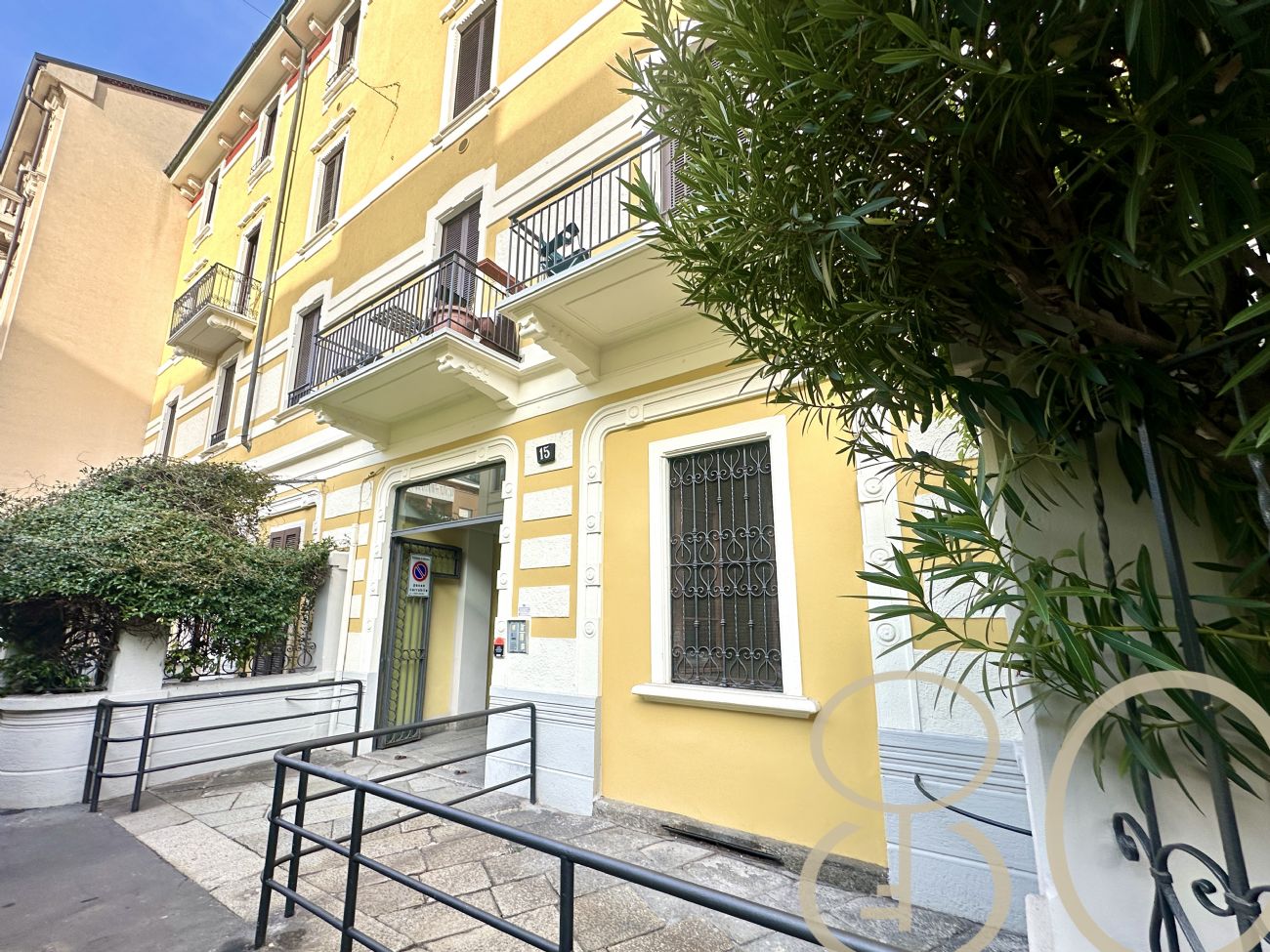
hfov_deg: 102.1
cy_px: 476
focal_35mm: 14
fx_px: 514
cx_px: 635
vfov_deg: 85.7
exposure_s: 1/392
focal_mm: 2.22
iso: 40
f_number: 2.2
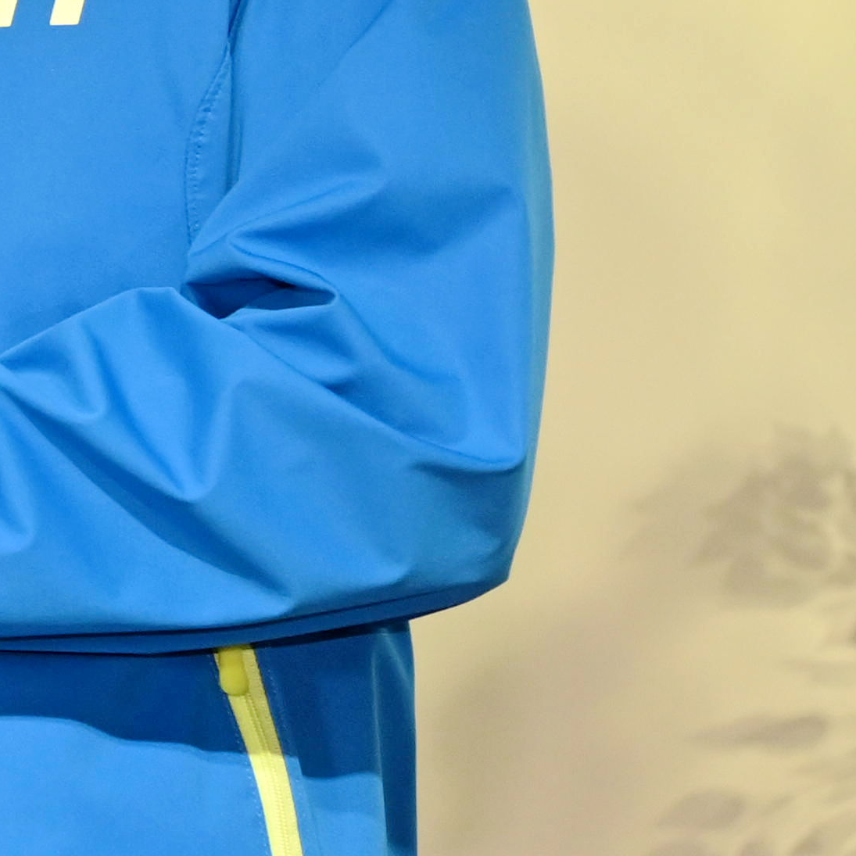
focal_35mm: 269
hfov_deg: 6.3
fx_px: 7526
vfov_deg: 6.5
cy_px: -163
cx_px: -929
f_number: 4.5
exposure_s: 1/125
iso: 640
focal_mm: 42
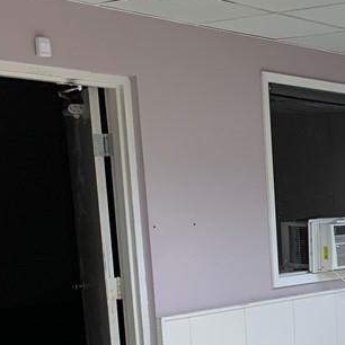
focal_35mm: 77
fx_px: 868
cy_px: 326
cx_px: 531
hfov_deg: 19.4
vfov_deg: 21.8
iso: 64
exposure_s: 1/120
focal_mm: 4.25
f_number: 1.8
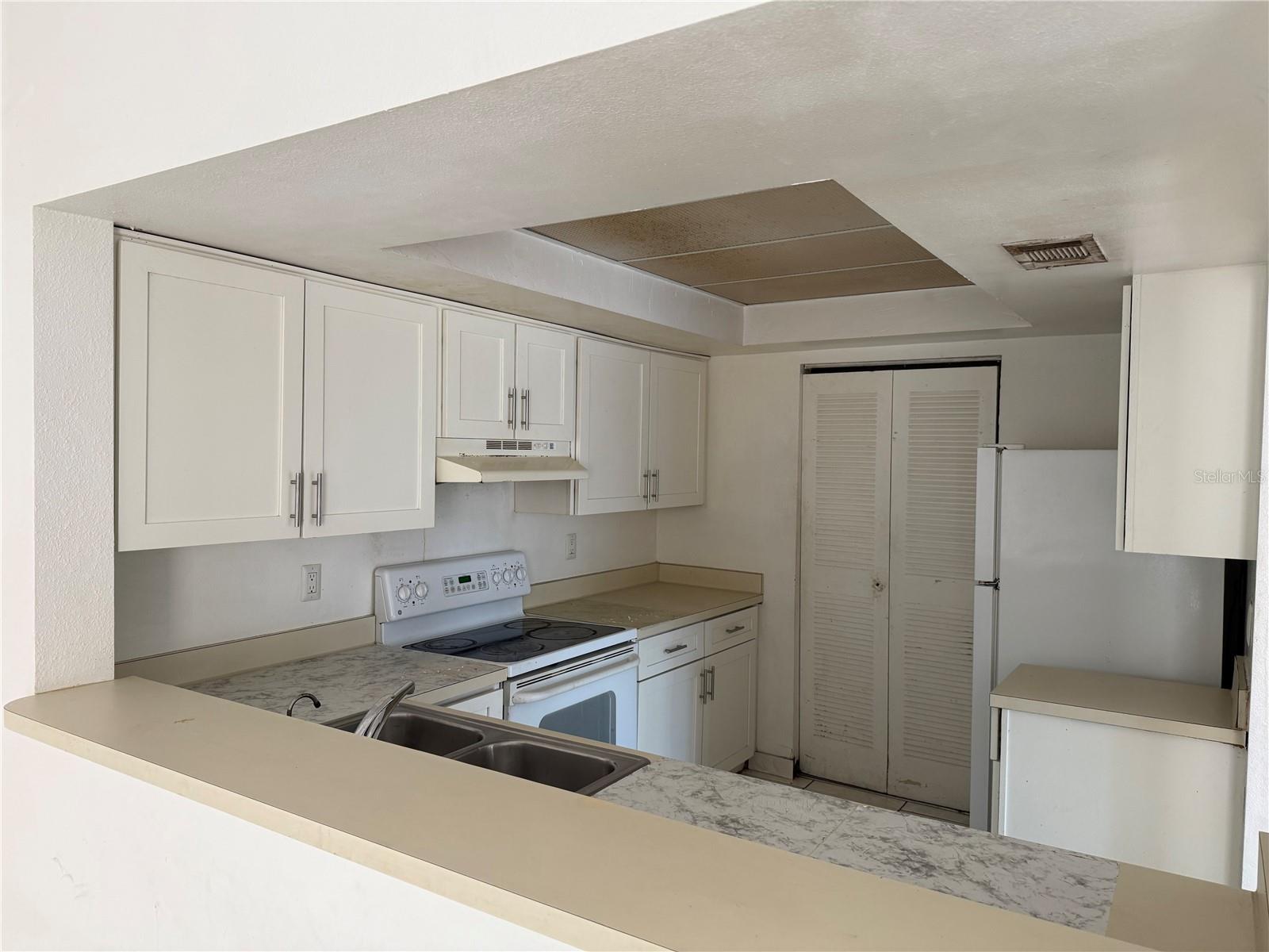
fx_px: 880
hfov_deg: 71.6
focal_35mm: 24
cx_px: 634
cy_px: 476
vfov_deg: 56.8
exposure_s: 1/121
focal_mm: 6.76
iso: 160
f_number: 1.78
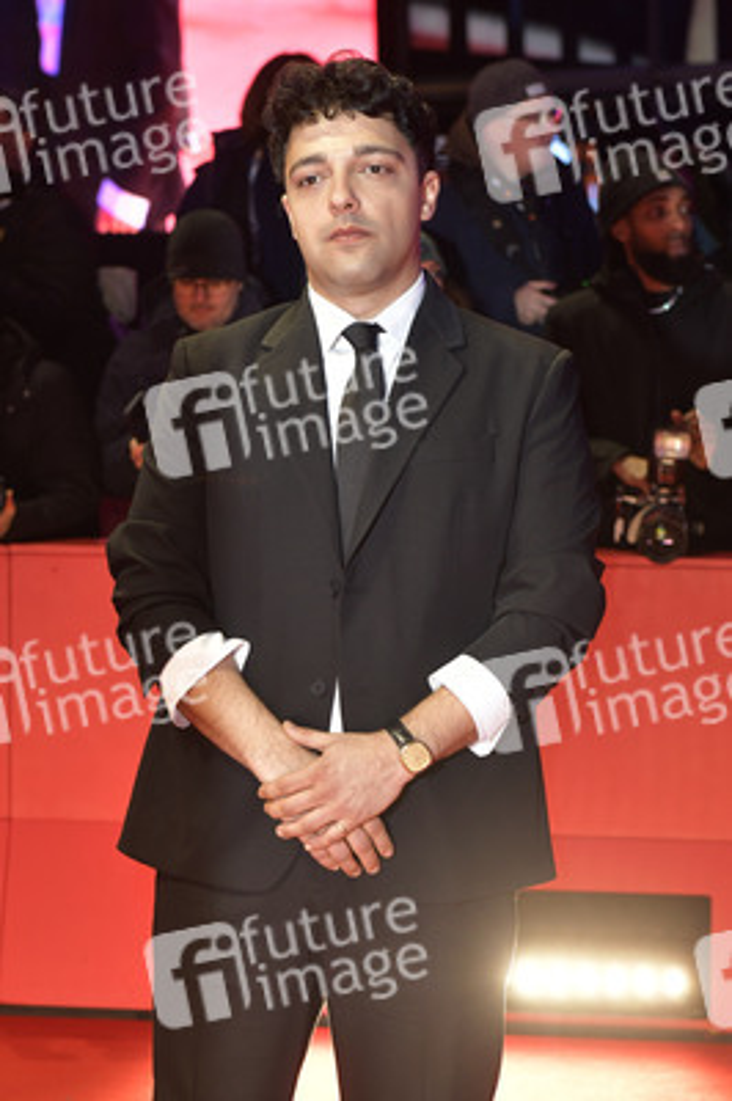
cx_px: 366
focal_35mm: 70
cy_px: 550
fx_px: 2139
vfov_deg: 28.9
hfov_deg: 19.4
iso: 1250
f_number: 5.6
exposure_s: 1/200
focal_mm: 70
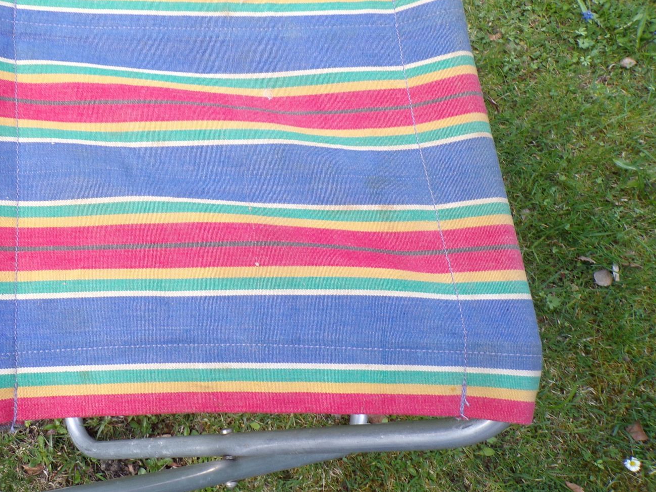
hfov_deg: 52.7
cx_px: 207
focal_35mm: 34
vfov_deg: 41.8
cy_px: 225
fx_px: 644
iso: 80
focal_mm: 4.3
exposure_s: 1/70
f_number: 4.4
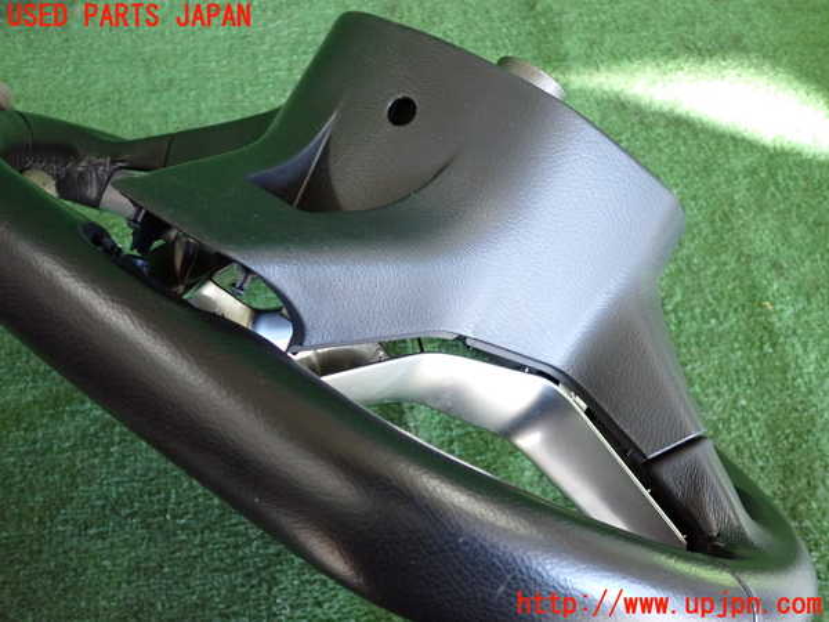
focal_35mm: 32
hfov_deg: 56.8
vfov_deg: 44.2
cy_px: 311
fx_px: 766
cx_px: 414
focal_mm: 5.79
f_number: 2.4
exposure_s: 1/125
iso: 640
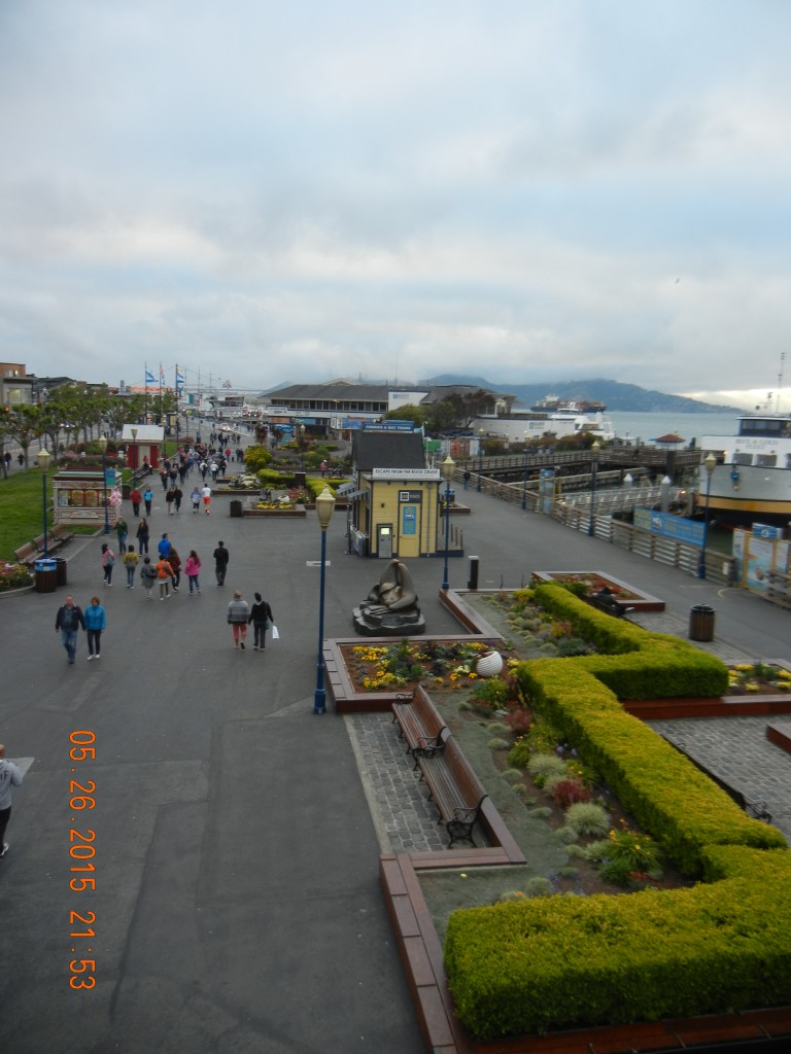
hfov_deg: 46.8
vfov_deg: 60.0
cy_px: 527
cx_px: 396
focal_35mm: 30
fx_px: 914
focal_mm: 5.4
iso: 160
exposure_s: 1/97.3
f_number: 3.5
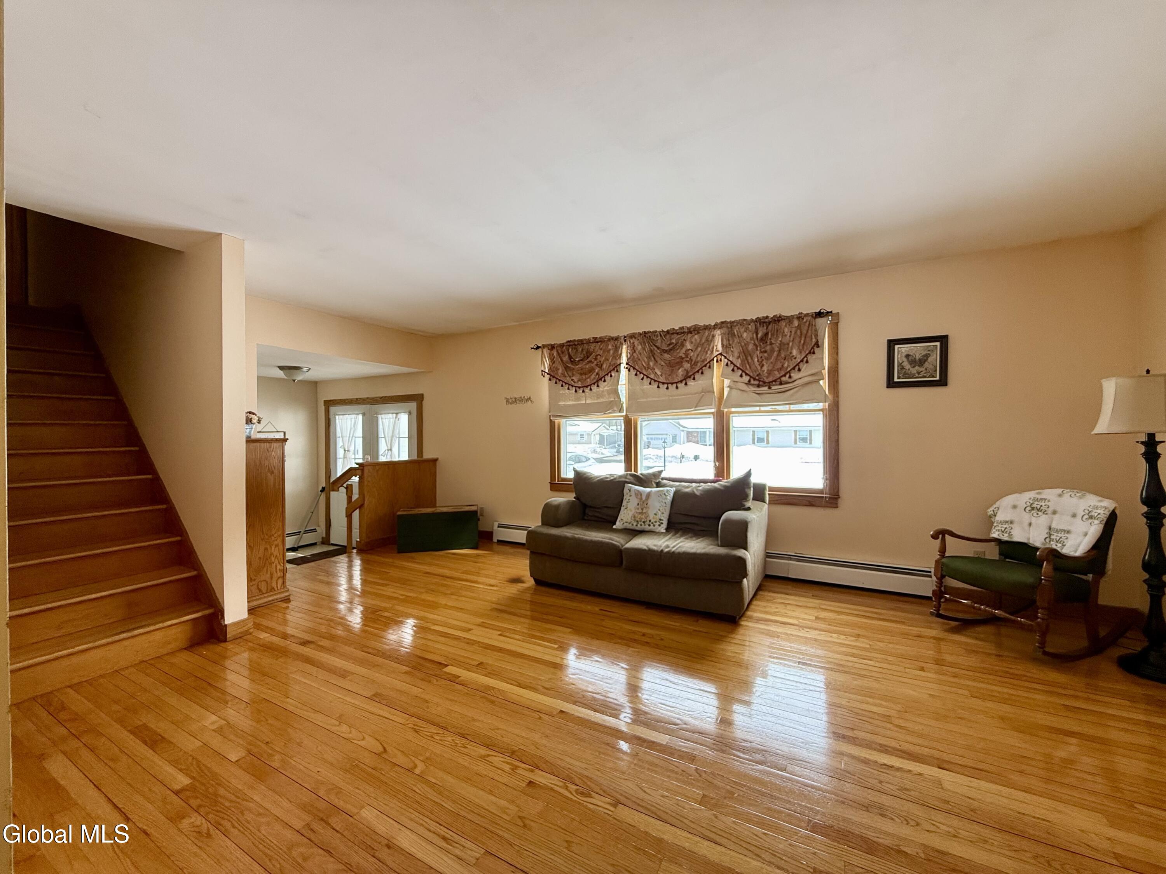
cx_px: 583
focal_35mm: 14
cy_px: 437
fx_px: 472
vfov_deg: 85.7
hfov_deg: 102.1
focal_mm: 2.22
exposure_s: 1/99
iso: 100
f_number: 2.2
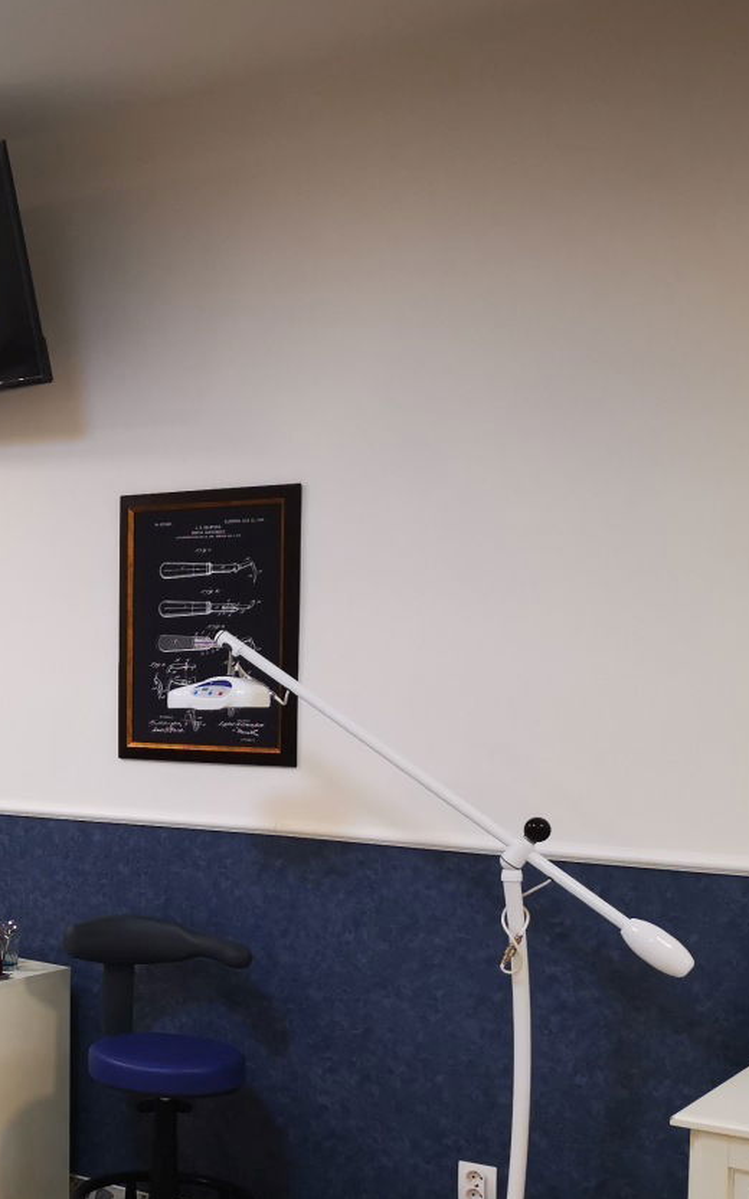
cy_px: 789
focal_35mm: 55
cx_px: -220
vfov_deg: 36.6
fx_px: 1798
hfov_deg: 21.3
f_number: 1.8
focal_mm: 5.58
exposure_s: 1/100
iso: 200
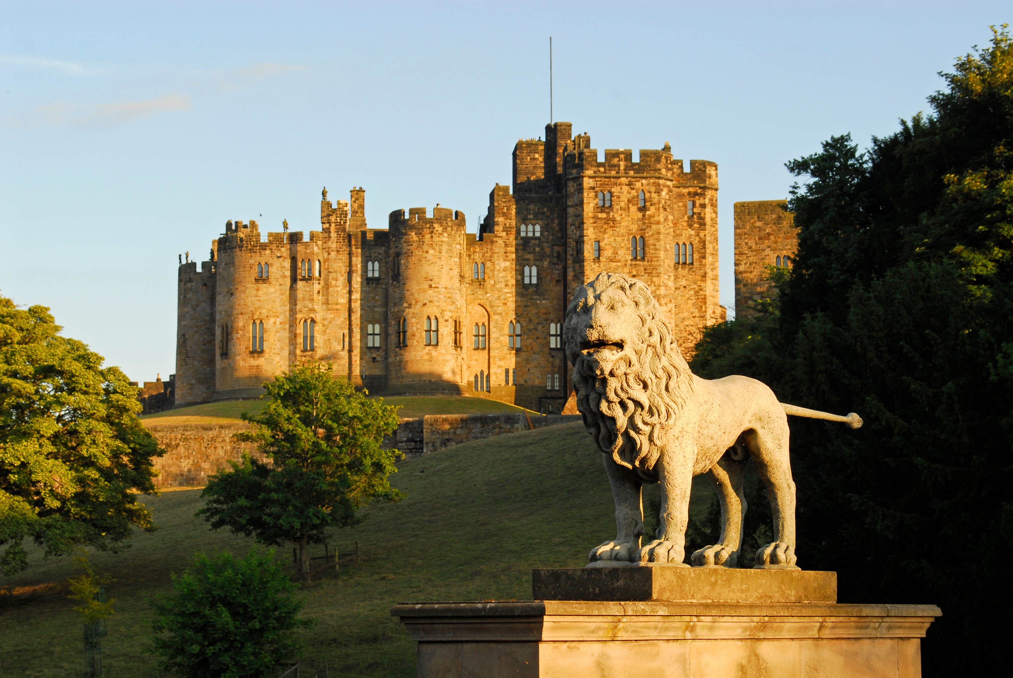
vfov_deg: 15.2
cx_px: 506
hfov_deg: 22.6
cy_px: 339
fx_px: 2536
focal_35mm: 90
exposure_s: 1/60
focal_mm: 60
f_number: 10
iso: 100
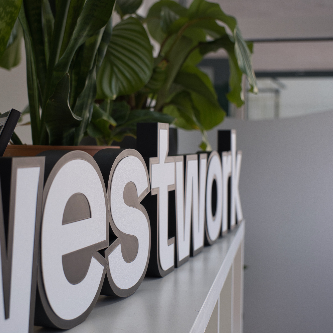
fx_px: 642
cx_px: 141
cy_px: 167
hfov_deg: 29.0
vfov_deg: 29.1
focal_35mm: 59
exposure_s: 1/26
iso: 80
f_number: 4
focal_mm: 30.8
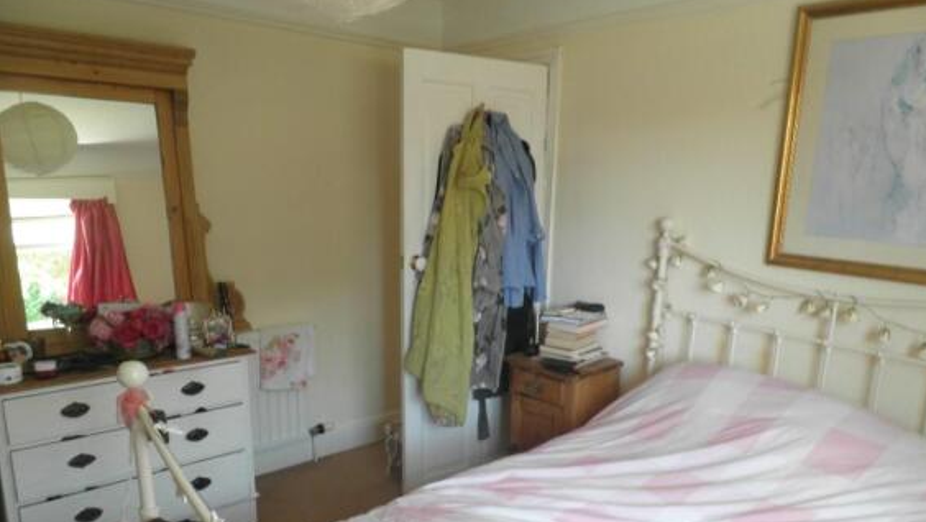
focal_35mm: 27
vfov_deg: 42.5
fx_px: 663
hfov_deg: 69.8
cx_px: 477
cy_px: 339
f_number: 3.3
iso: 125
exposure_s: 1/30
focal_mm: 4.3
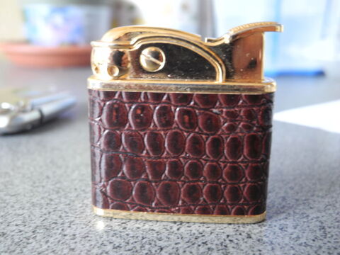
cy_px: 128
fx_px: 403
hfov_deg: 45.8
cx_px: 170
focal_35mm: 41
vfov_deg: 35.1
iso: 400
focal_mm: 8.8
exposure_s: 1/1.1
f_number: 3.2
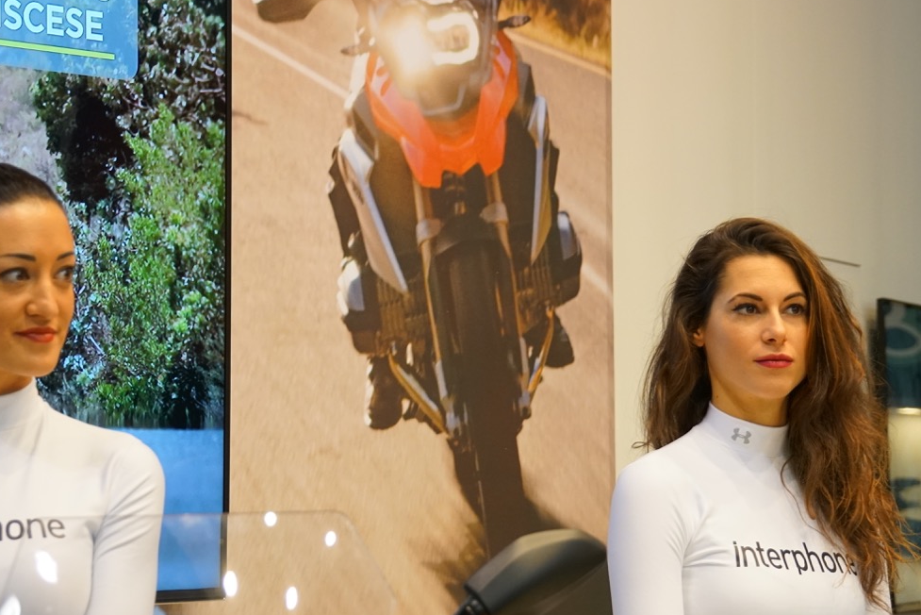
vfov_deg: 10.5
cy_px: 268
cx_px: 409
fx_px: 3352
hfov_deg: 15.6
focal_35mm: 131
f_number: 5.6
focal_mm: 67
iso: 1250
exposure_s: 1/160
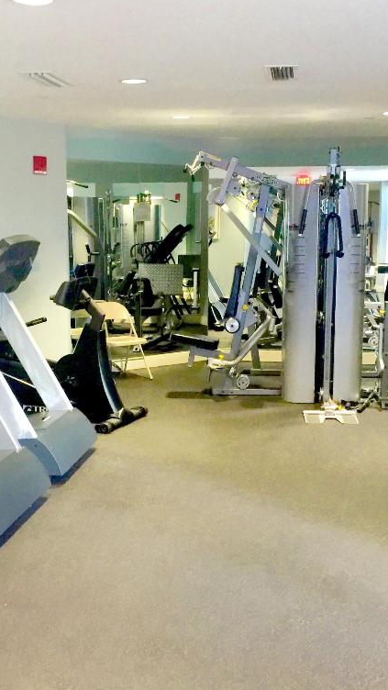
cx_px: 217
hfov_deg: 27.7
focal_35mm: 43
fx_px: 786
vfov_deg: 47.4
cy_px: 339
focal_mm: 4.15
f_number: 2.2
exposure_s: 1/4
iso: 64
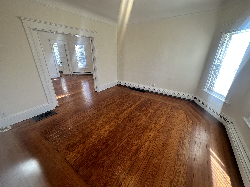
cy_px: 94
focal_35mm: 14
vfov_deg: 85.7
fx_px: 101
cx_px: 125
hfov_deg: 102.1
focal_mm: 2.22
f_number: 2.2
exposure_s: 1/120
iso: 160
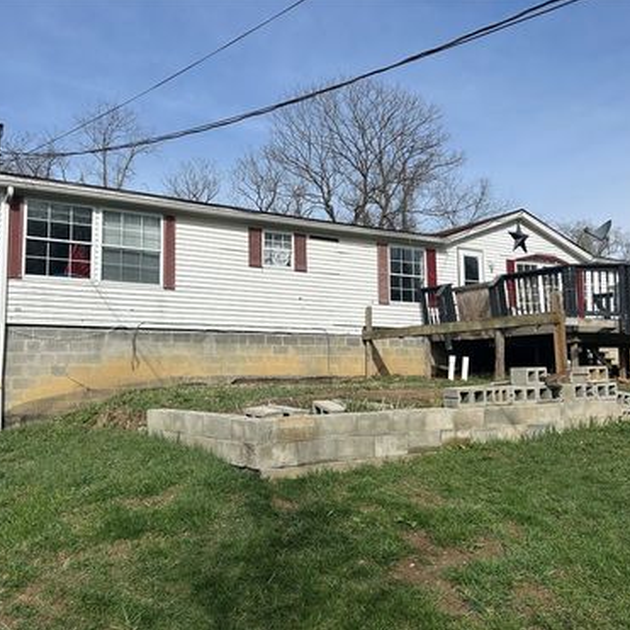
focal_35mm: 31
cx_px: 262
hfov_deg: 52.3
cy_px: 313
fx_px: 638
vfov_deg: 52.5
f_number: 1.5
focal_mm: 5.7
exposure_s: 1/6211
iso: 50
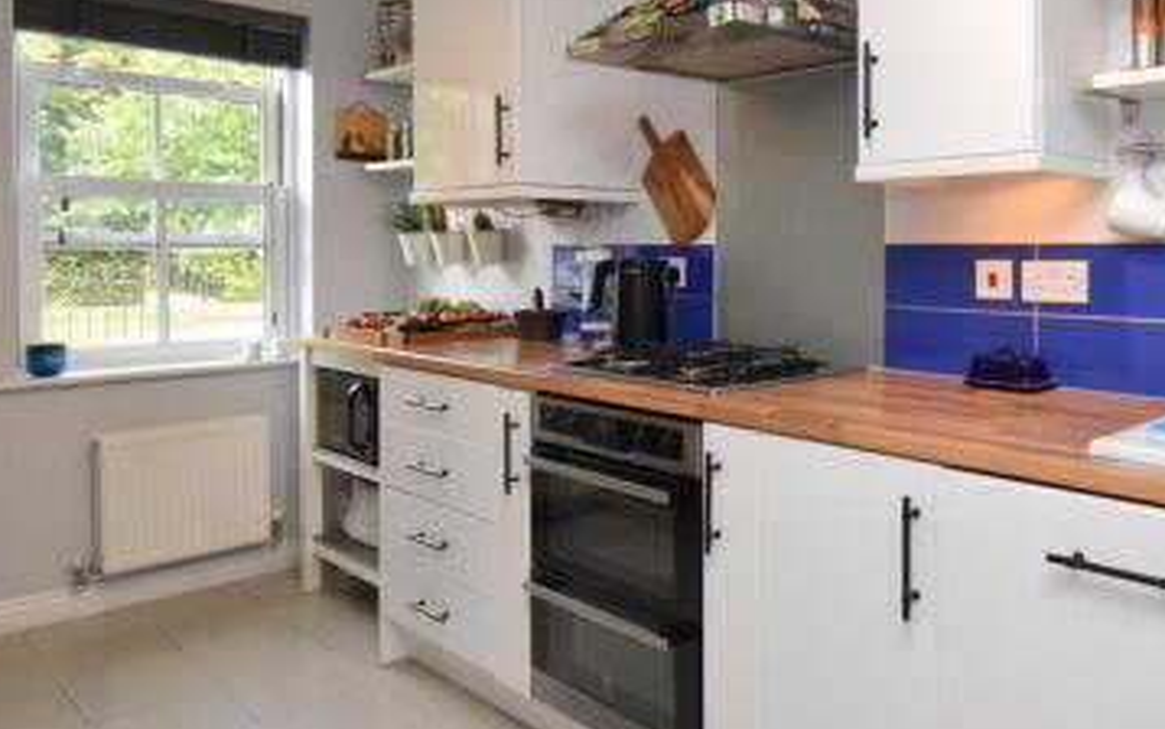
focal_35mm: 28
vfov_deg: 44.2
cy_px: 268
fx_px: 889
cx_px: 805
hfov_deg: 64.2
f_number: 4.5
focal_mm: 10
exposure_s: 1/160
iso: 800
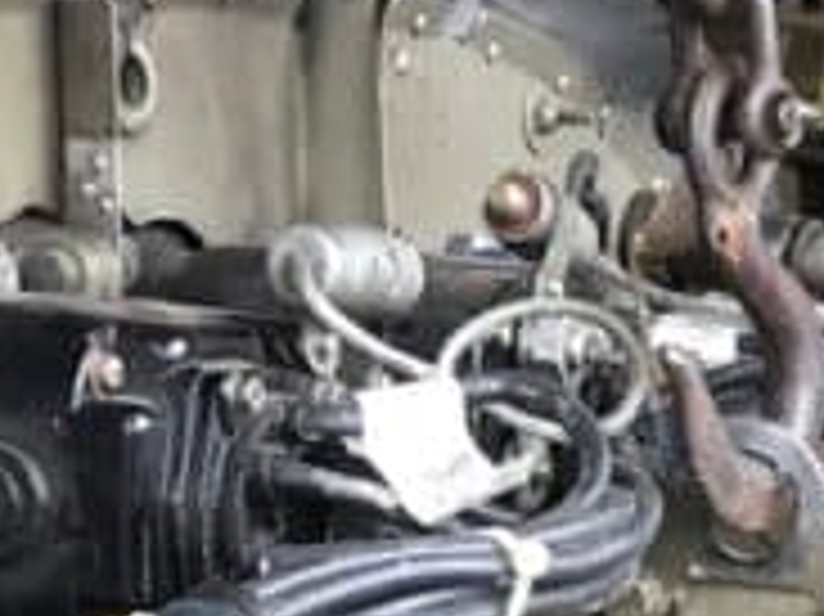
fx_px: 3735
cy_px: 1587
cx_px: 707
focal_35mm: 157
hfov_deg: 12.5
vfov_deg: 8.5
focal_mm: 3.99
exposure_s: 1/123
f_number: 1.8
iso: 20
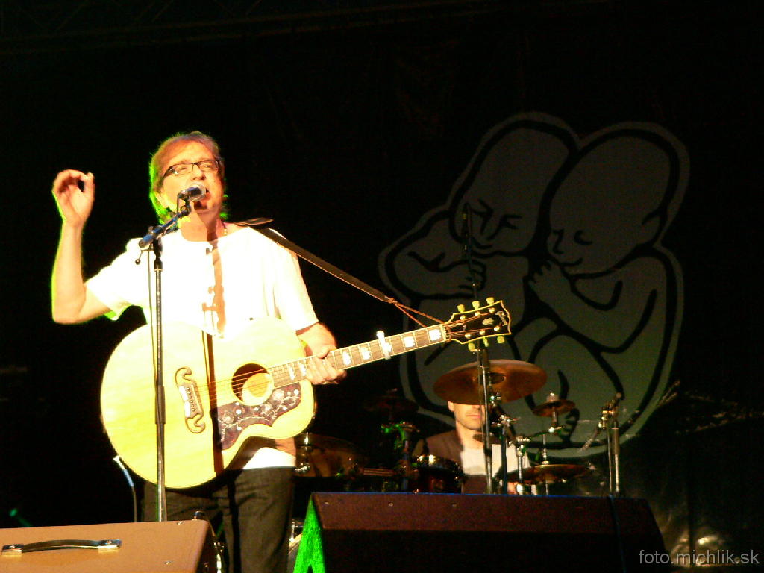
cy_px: 286
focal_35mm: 116
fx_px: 2560
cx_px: 382
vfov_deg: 12.8
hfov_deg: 17.0
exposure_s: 1/40
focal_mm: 19.2
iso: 400
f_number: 2.8
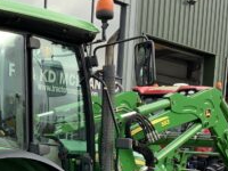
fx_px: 613
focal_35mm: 93
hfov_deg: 20.9
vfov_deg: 15.2
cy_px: 213
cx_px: 49
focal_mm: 3
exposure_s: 1/307
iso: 16
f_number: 1.8
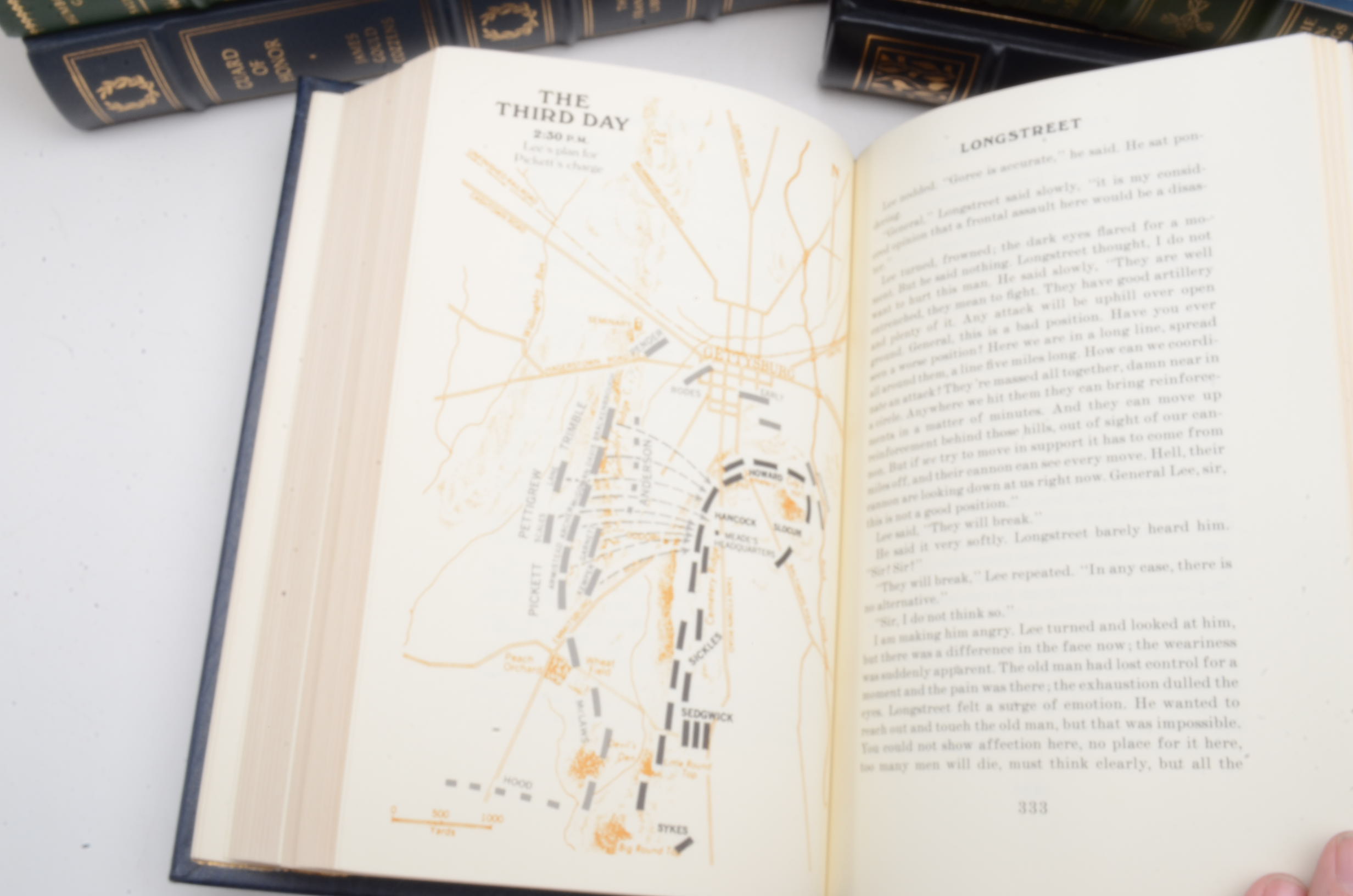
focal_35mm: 42
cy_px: 448
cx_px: 676
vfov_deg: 31.8
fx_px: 1575
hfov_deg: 46.5
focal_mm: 28
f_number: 22
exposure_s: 1/160
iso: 200
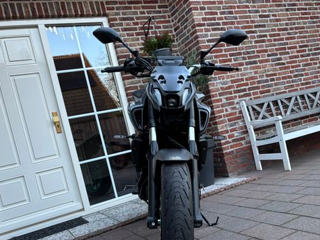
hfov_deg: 52.5
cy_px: 153
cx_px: 175
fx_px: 324
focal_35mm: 35
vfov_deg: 40.4
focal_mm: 5.96
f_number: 1.6
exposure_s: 1/121
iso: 125
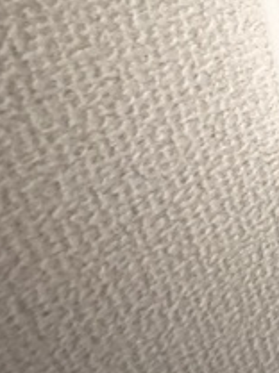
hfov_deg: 22.5
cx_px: 463
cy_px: -53
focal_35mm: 47
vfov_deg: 34.1
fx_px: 507
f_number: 2.2
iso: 2000
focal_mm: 2.22
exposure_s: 1/15
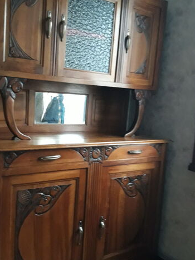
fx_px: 278
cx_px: 84
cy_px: 131
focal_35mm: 37
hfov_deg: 38.6
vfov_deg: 50.1
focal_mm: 3.71
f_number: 1.7
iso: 500
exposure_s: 1/20
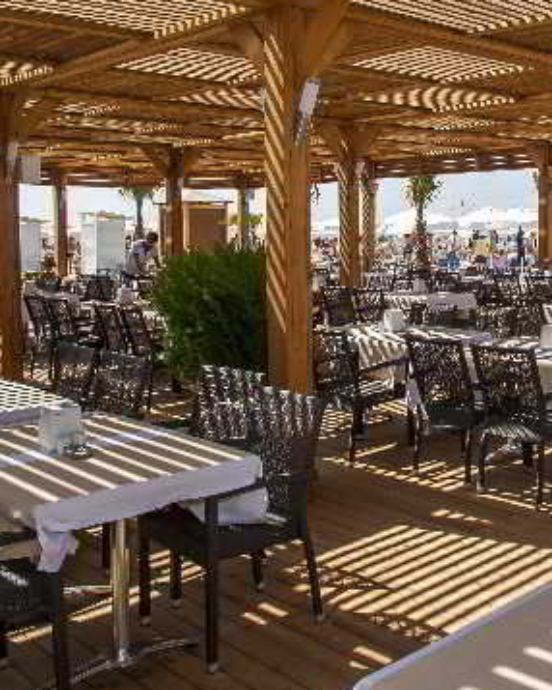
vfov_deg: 43.3
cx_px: 461
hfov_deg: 34.3
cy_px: 244
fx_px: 857
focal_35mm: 42
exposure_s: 1/250
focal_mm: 20
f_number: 8
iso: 100
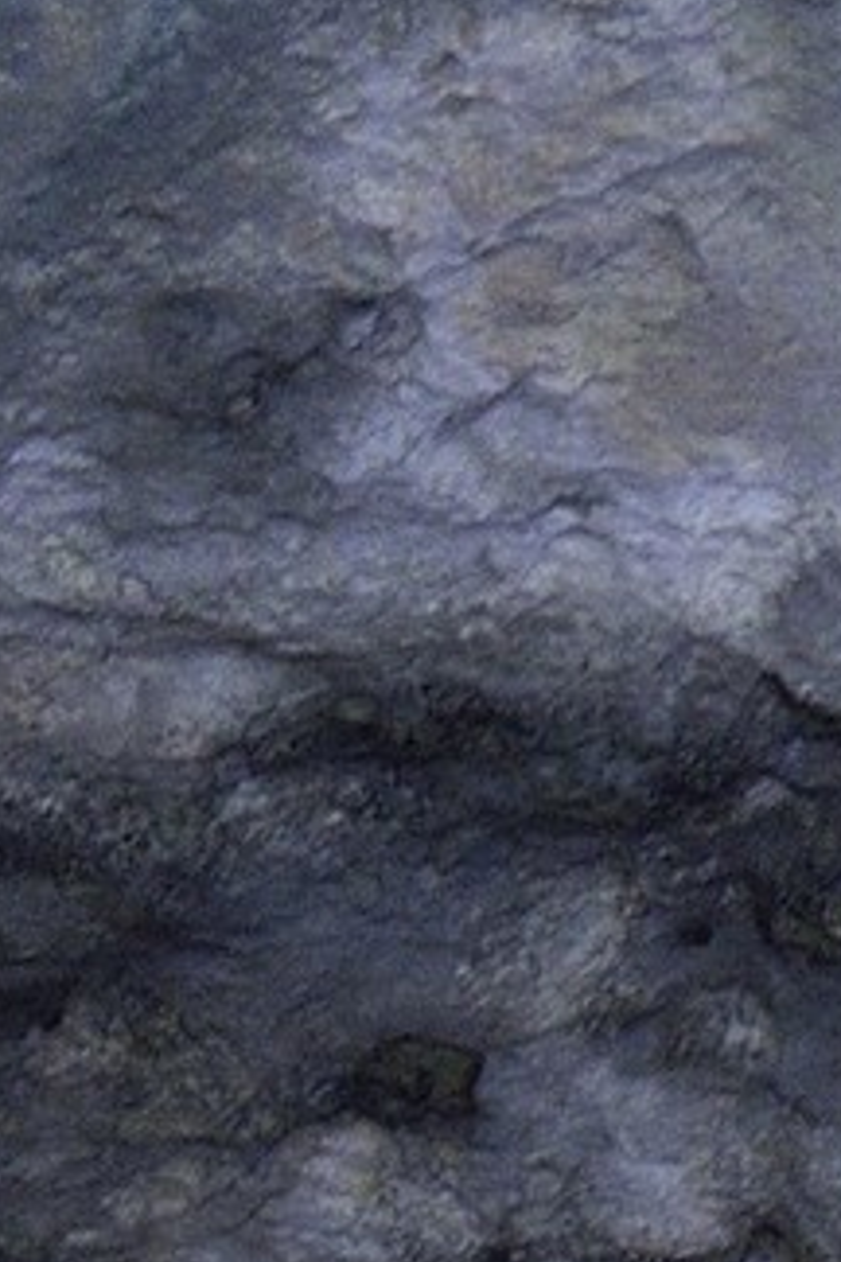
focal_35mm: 333
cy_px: 3961
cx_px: 2640
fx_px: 11668
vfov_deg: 5.7
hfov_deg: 4.0
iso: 1600
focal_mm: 45
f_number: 4.5
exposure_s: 1/10
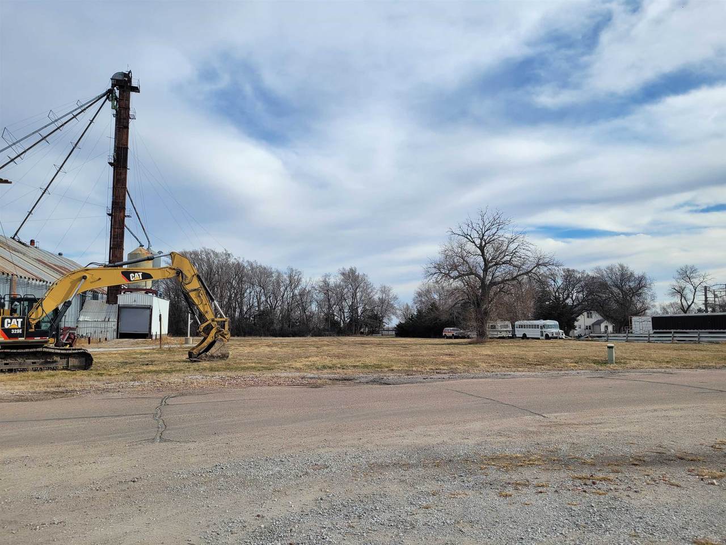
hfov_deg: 67.3
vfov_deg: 53.1
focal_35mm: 26
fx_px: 545
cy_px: 272
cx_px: 363
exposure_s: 1/2843
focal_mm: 5.4
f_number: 1.8
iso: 40
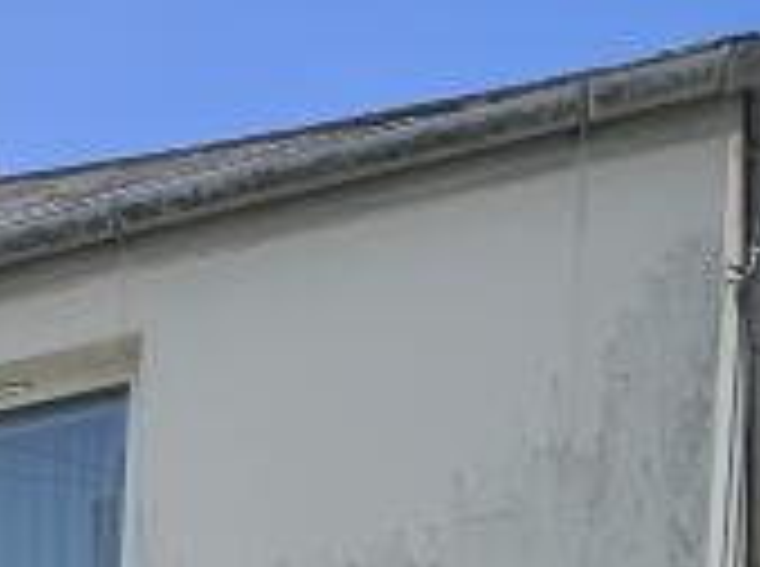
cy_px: 1436
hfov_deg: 22.2
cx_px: -234
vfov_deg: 13.0
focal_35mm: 79
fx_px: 1731
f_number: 1.8
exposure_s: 1/815
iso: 32
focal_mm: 1.57
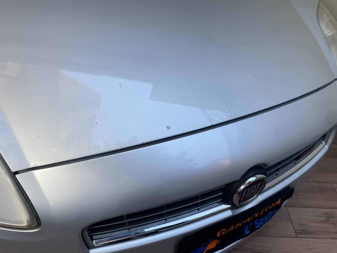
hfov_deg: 67.3
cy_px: 126
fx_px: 253
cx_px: 168
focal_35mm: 26
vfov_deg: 53.1
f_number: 1.6
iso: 32
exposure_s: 1/629
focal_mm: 4.2
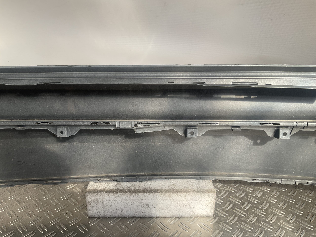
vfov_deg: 48.2
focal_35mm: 29
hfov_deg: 61.7
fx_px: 265
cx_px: 158
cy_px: 118
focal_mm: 3
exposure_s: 1/556
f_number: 1.8
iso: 16
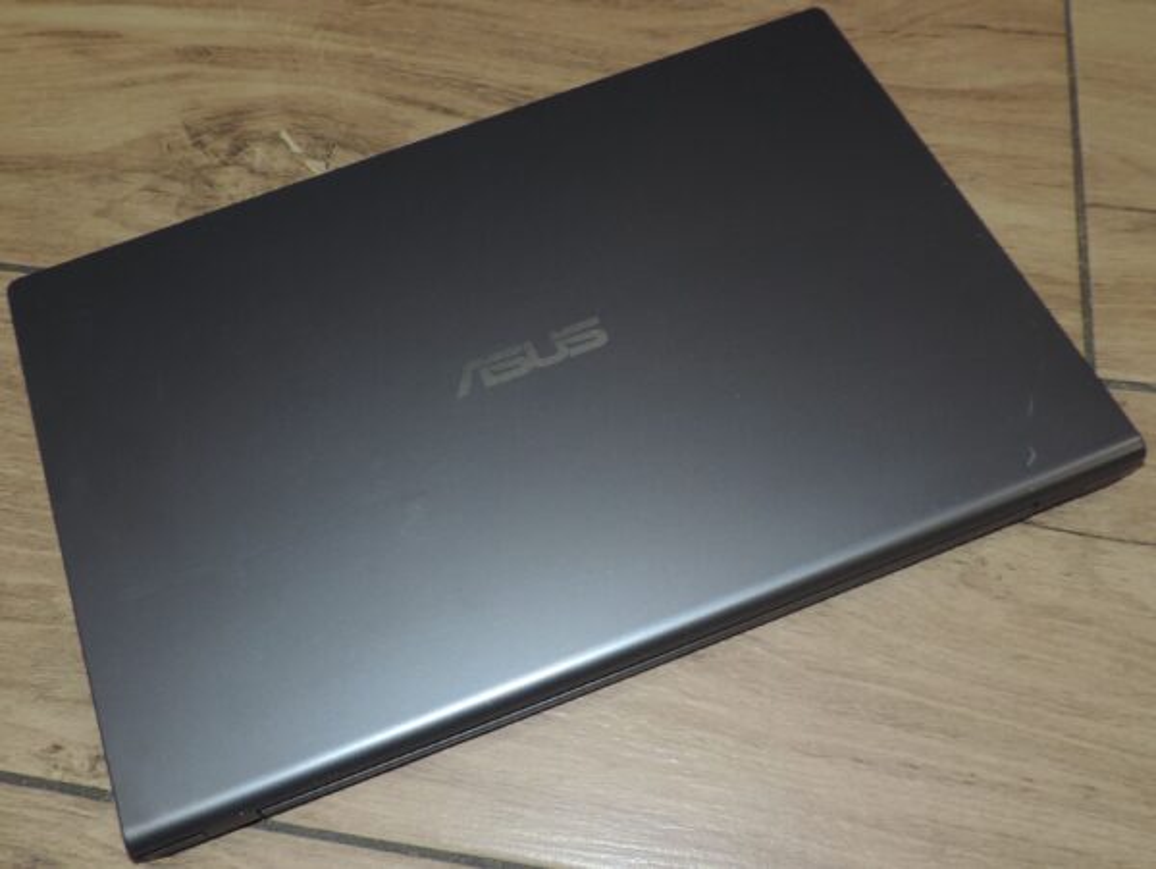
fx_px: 802
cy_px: 434
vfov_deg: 56.9
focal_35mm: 24
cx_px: 578
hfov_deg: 71.6
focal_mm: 4.3
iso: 200
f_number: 3
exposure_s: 1/30
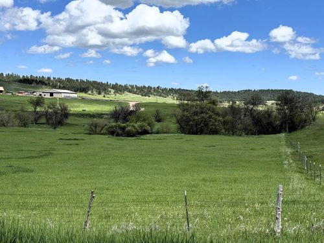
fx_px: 449
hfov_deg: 39.7
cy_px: 122
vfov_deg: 30.3
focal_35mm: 48
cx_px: 162
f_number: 1.78
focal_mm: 6.76
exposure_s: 1/5848
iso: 64
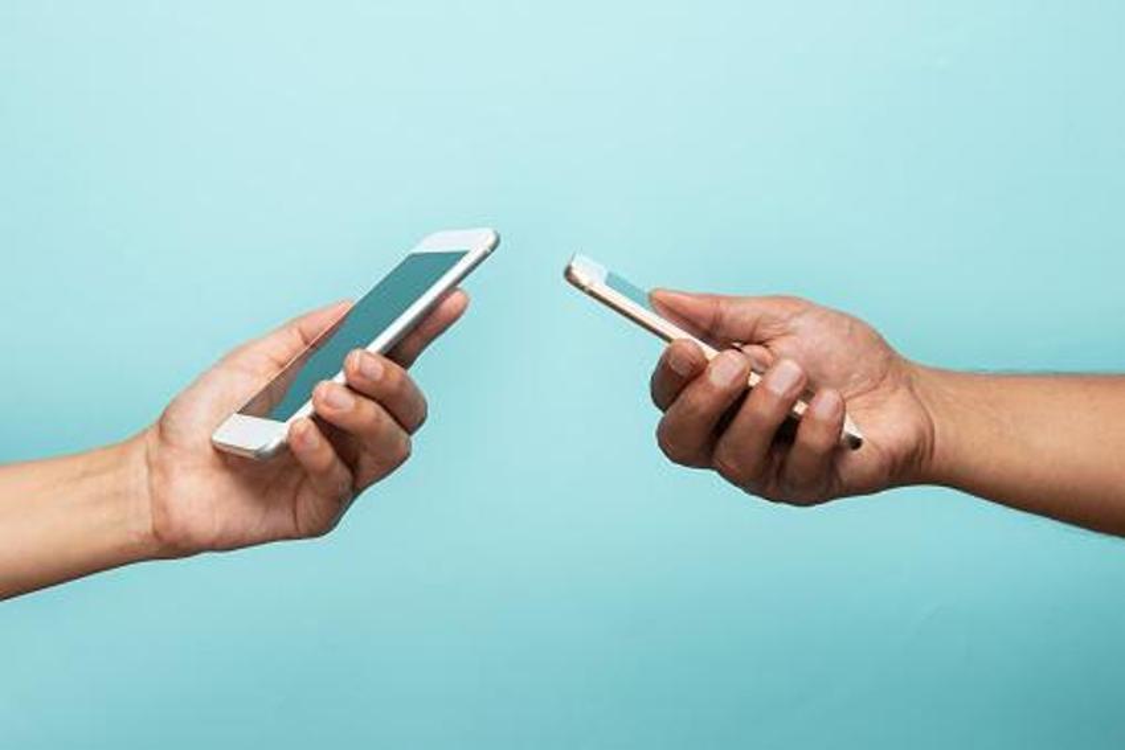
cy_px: 375
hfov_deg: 36.2
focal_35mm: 55
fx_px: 1719
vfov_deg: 24.6
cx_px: 562
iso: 100
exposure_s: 1/100
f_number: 10
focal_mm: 55
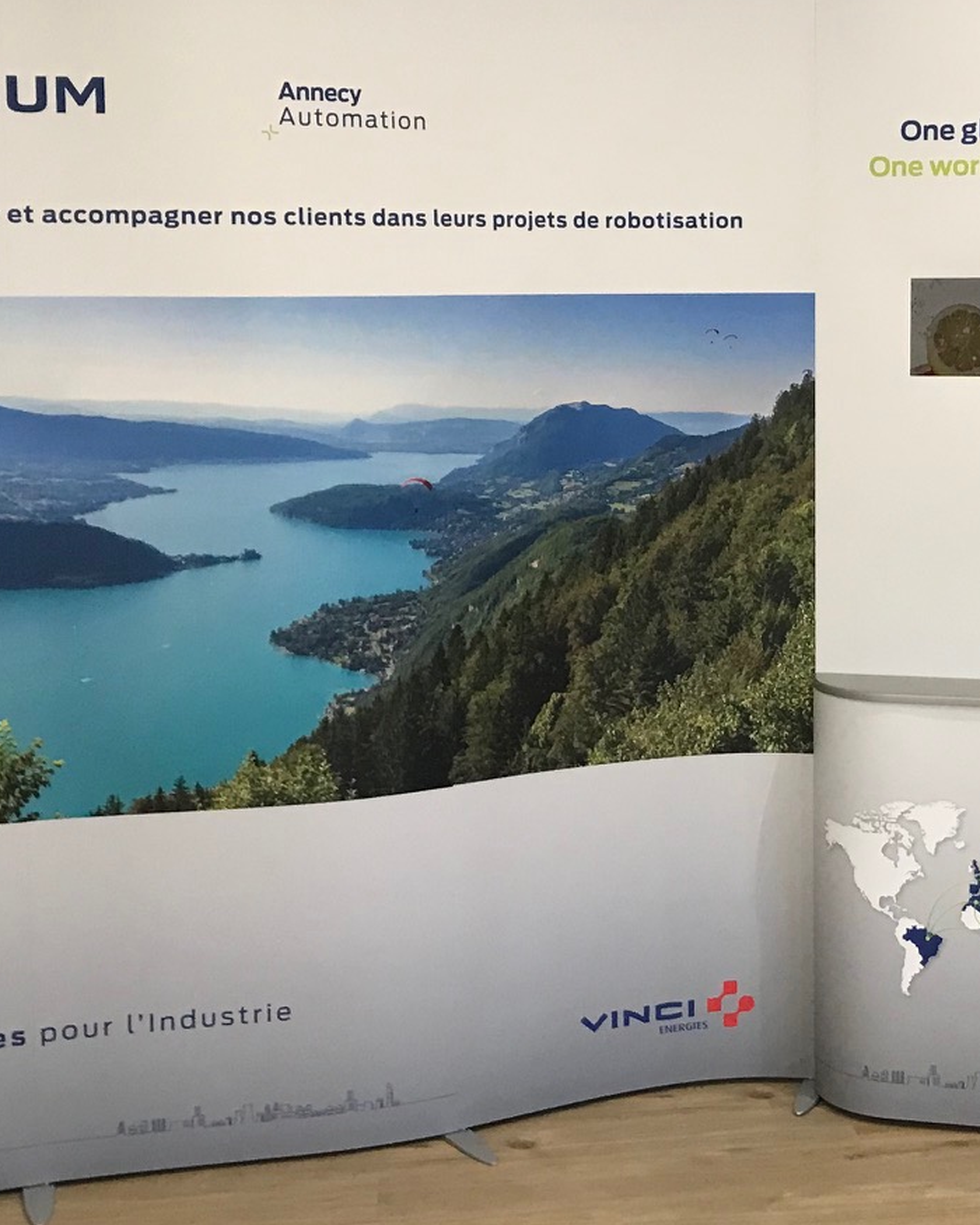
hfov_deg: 23.9
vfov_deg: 30.0
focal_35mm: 63
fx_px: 2284
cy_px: 561
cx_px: 777
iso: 50
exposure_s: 1/17
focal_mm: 3.99
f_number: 1.8
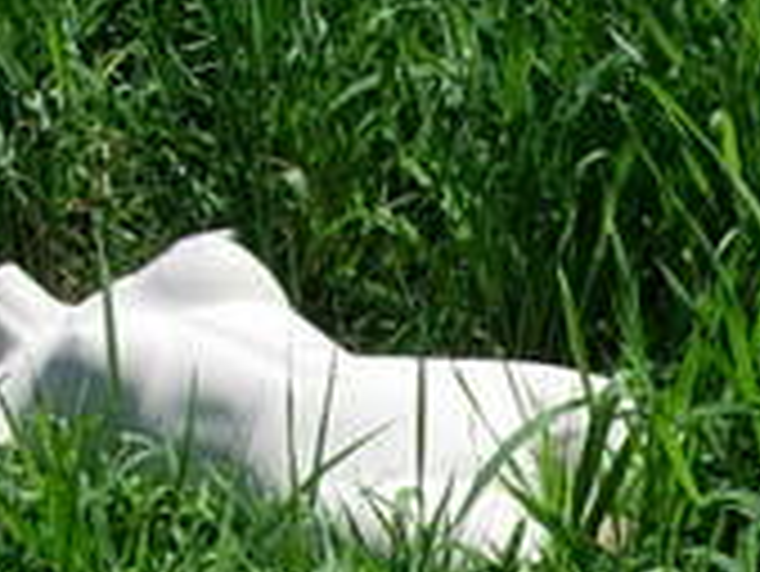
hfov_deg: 12.7
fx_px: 3208
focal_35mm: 146
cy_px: 937
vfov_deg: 9.8
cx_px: 1210
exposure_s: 1/745
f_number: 4.8
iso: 64
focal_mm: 7.8
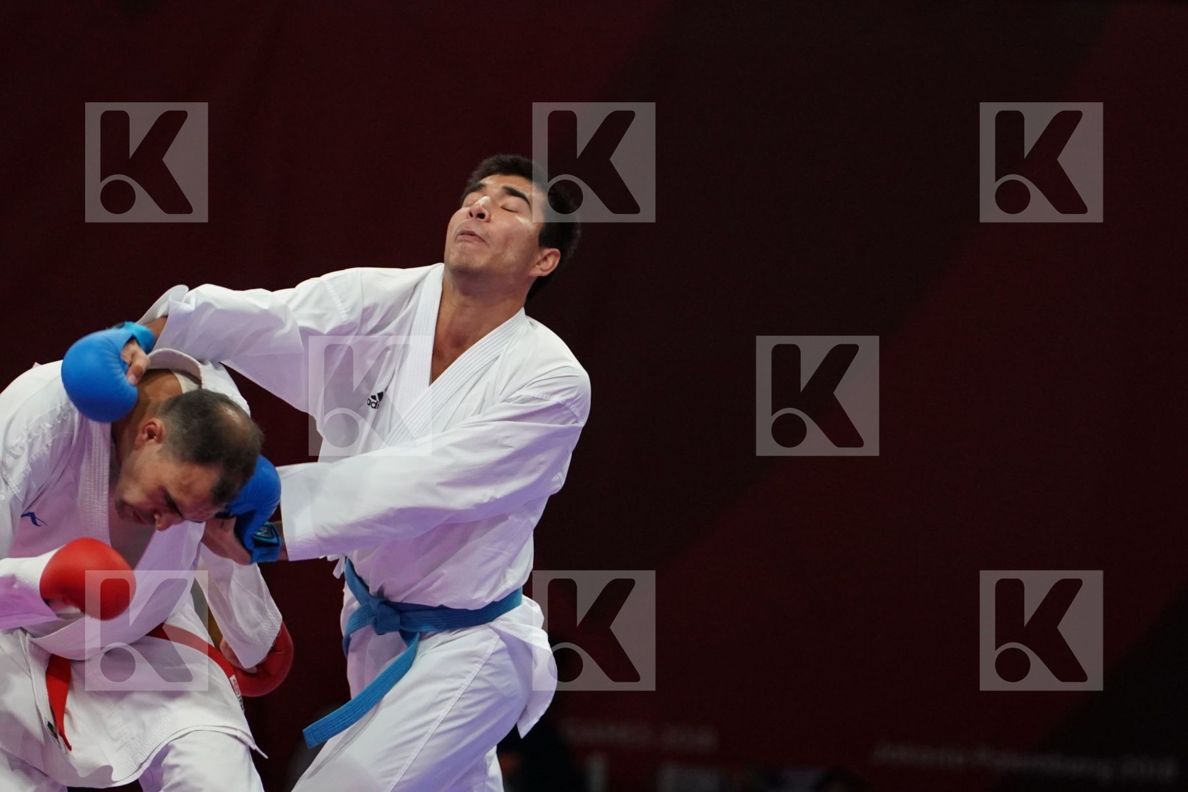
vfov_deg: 4.2
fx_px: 10922
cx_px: 594
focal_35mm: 331
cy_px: 396
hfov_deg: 6.2
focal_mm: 221
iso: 3200
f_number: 4
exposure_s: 1/1000
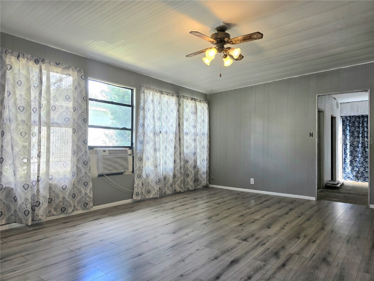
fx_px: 248
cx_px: 187
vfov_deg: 58.9
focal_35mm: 23
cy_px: 140
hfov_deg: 73.9
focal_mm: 6.3
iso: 50
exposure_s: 1/120
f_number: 1.7
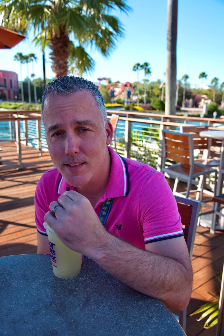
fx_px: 298
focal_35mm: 32
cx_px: 112
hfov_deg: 41.1
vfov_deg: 58.7
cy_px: 168
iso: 100
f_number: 5.6
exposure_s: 1/125
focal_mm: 32
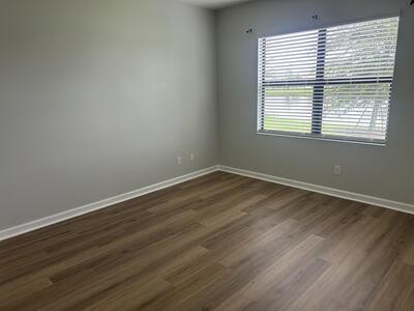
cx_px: 207
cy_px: 156
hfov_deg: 67.3
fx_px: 311
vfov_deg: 53.1
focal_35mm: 26
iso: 80
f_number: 1.5
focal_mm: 5.7
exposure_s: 1/60
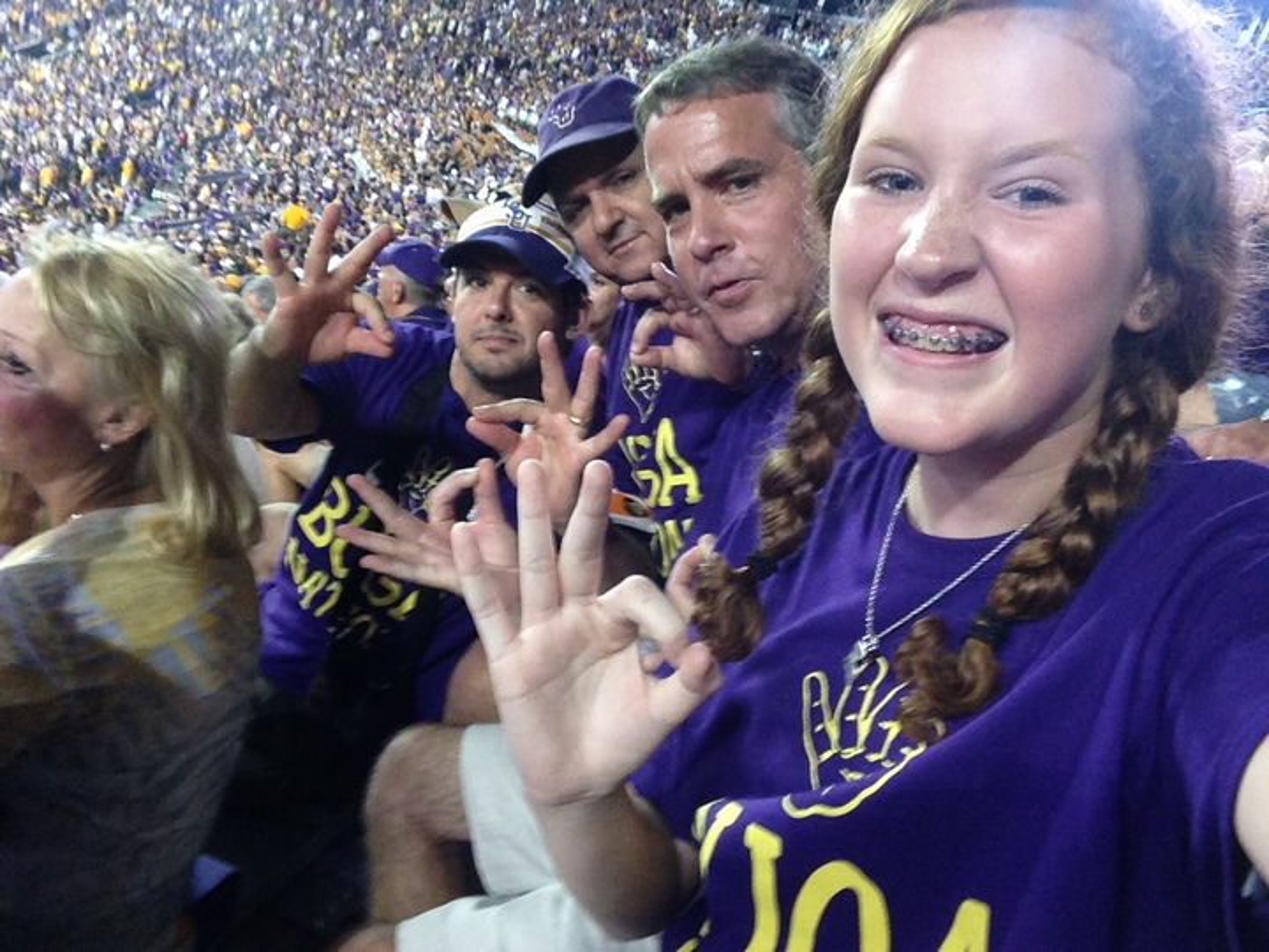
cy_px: 476
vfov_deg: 42.9
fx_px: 1210
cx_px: 634
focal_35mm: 33
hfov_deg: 55.4
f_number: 2.4
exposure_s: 1/30
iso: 200
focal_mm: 2.15
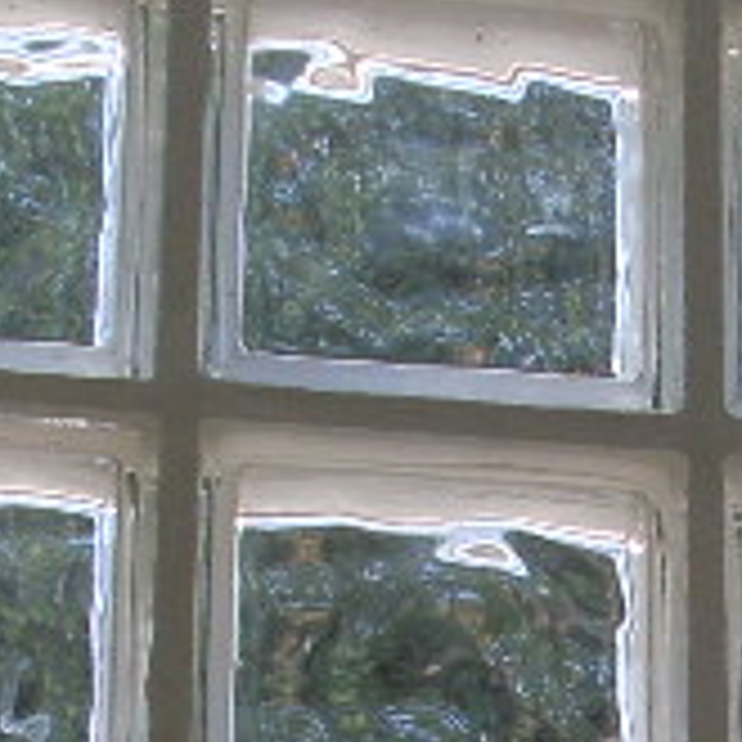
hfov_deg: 8.2
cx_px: 1196
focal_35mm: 209
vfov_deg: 8.1
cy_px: 1246
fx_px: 5068
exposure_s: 1/250
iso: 80
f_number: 3
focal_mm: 6.3
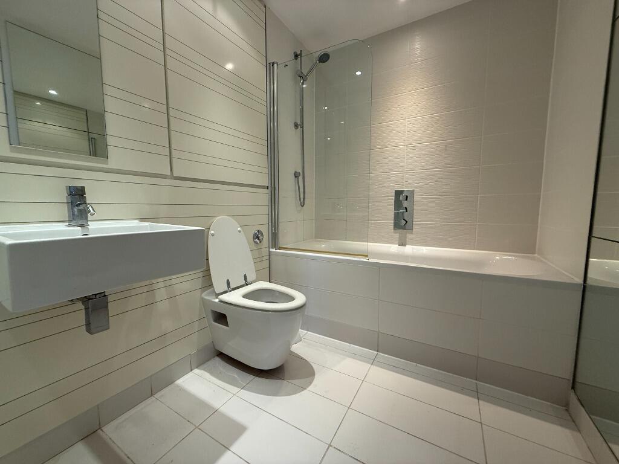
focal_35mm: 14
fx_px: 250
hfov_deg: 102.1
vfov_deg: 85.7
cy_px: 232
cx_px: 310
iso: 160
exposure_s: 1/100
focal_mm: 2.22
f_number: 2.2
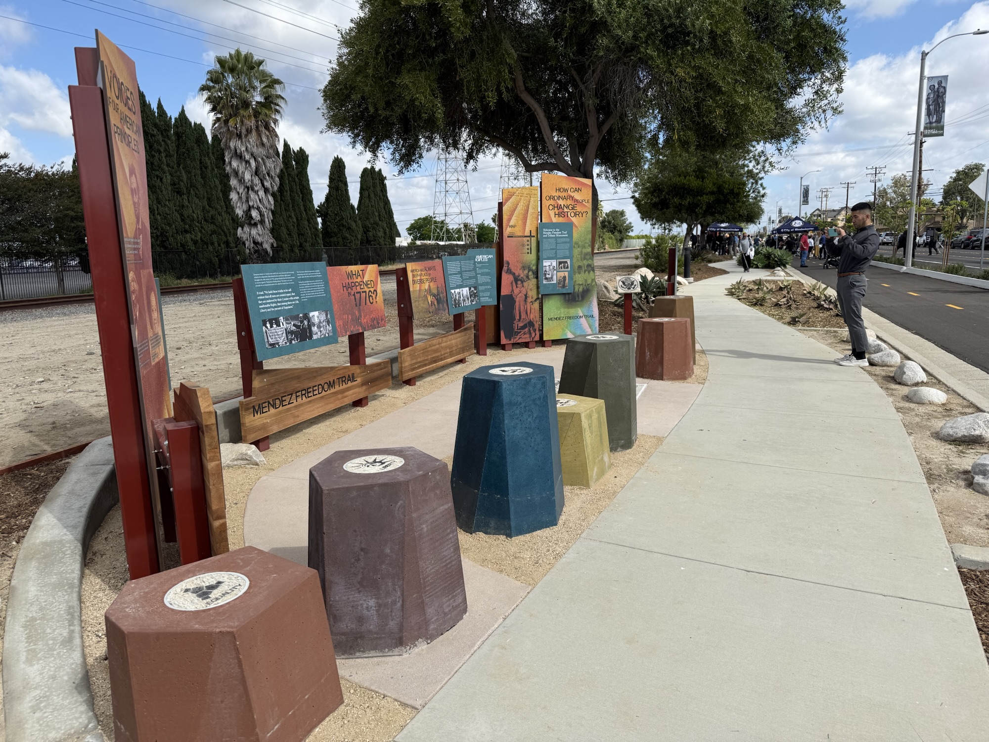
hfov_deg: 71.6
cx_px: 494
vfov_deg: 56.8
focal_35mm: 24
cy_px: 371
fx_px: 686
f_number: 1.78
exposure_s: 1/4167
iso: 80
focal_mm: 6.76
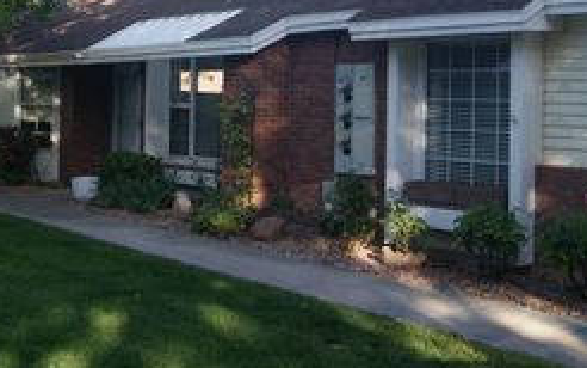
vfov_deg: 22.8
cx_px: 205
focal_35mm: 56
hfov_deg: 36.0
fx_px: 896
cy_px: 63
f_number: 6.3
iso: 100
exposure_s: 1/60
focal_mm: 18
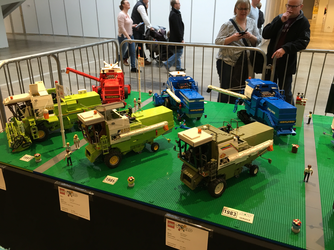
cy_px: 125
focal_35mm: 29
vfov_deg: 48.2
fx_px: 280
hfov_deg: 61.7
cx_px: 167
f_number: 2.2
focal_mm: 4.15
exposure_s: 1/17
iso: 40
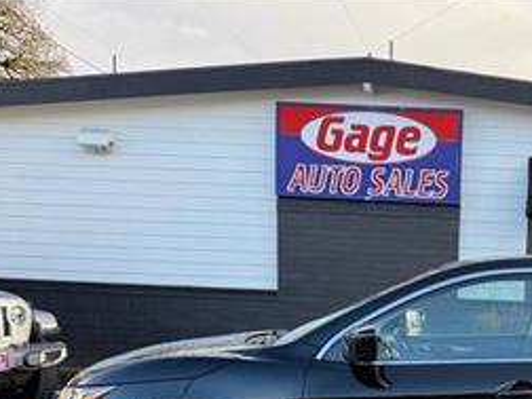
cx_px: 490
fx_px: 738
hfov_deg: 36.9
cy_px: 391
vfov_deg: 28.6
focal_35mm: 48
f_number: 1.78
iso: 100
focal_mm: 6.76
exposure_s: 1/765
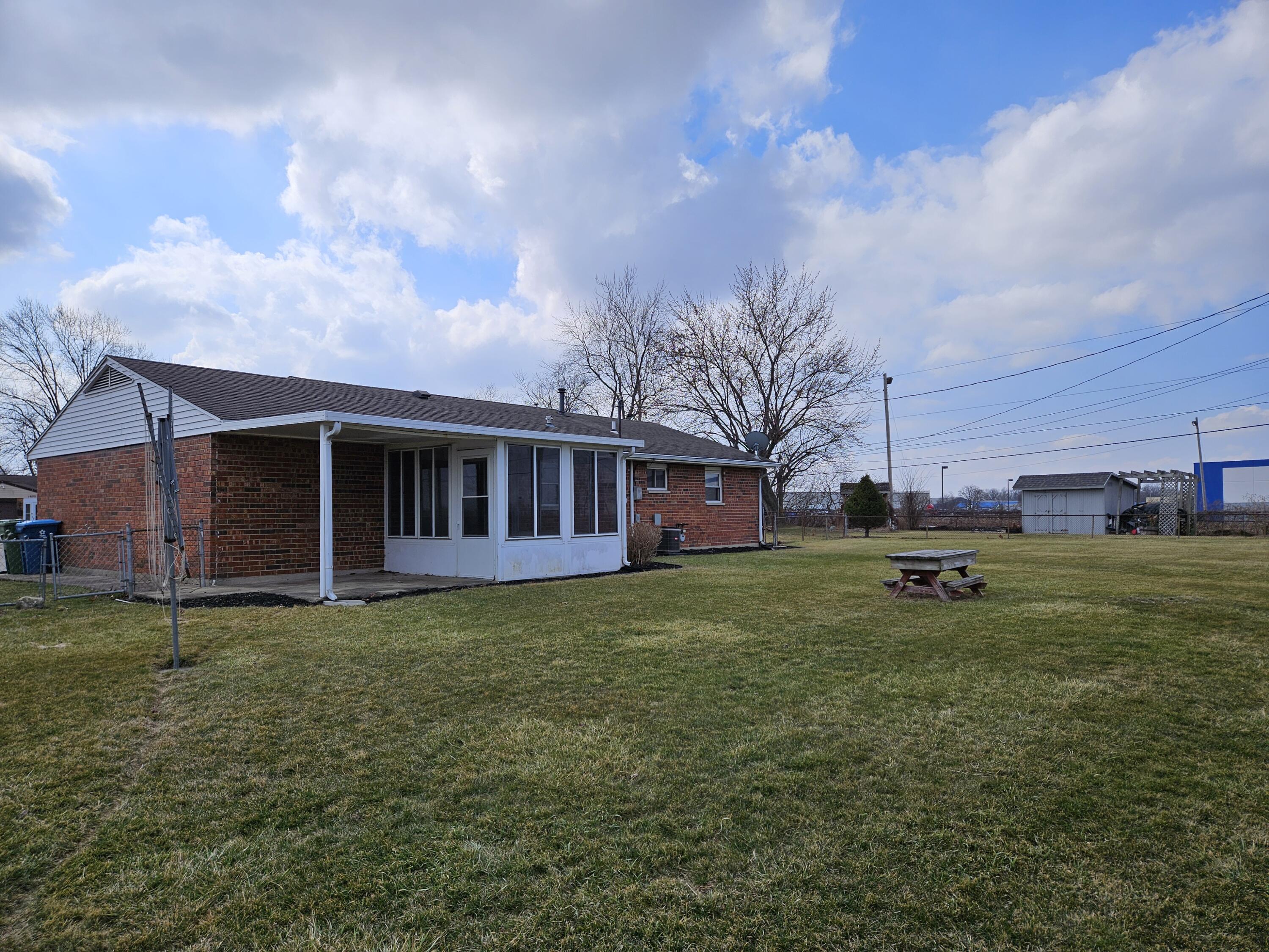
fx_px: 843
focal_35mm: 23
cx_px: 634
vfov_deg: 58.9
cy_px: 476
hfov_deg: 73.9
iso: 25
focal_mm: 5.4
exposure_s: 1/2913
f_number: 1.8
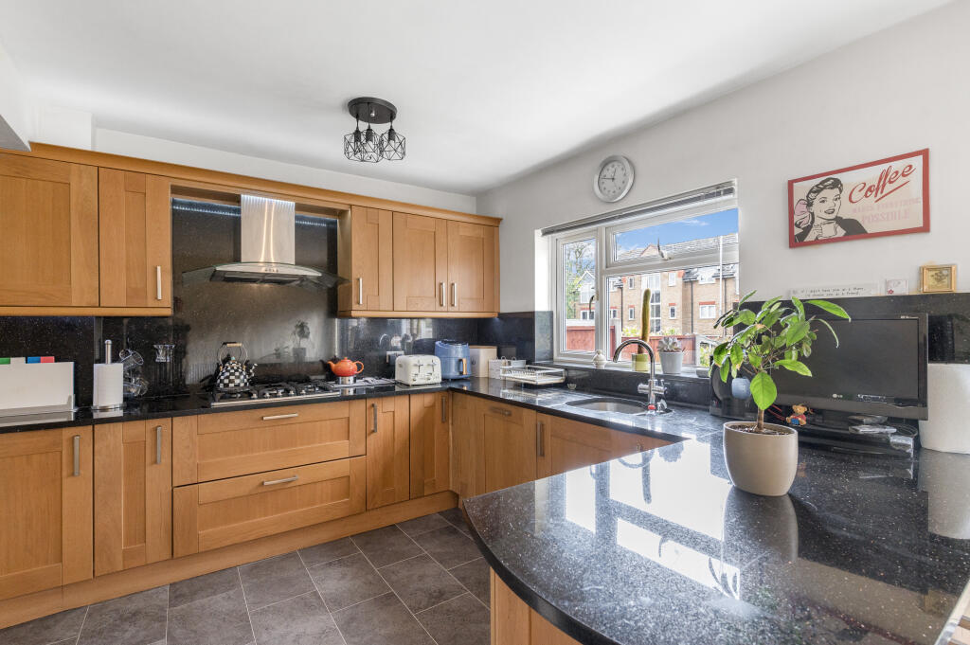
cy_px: 322
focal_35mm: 16
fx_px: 431
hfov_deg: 96.8
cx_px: 485
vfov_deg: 73.7
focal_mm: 16
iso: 800
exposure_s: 1/40
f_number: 8
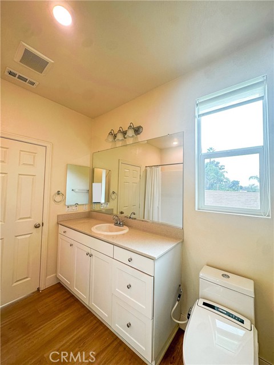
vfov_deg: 102.1
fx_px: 148
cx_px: 137
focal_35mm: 14
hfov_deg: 85.7
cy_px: 182
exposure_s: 1/120
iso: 50
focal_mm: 2.22
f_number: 2.2
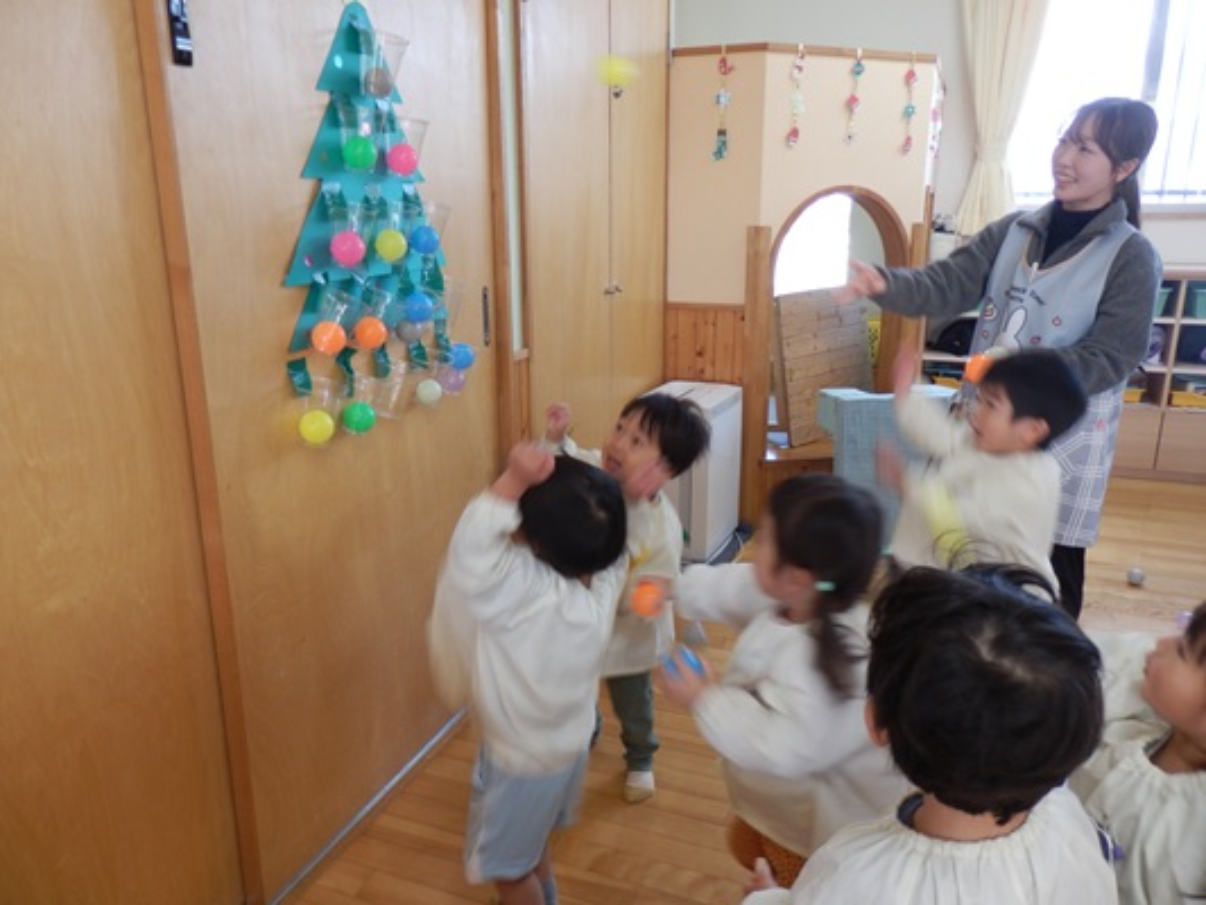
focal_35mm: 25
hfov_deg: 69.4
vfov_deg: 54.9
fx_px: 871
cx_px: 603
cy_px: 452
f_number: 3
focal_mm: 4.5
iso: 80
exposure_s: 1/30
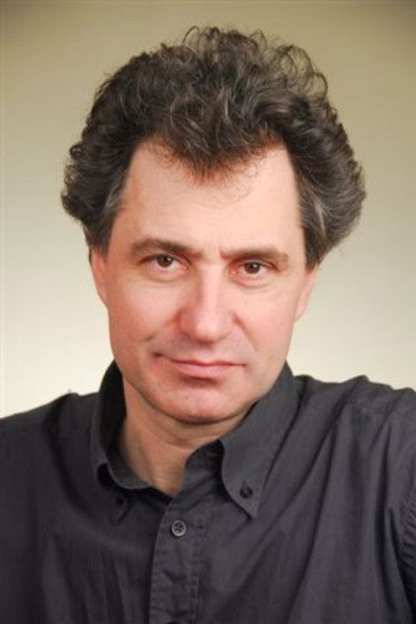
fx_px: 2341
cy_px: 312
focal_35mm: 135
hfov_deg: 10.2
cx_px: 208
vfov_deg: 15.2
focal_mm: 90
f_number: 5.3
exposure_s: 1/25
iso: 200
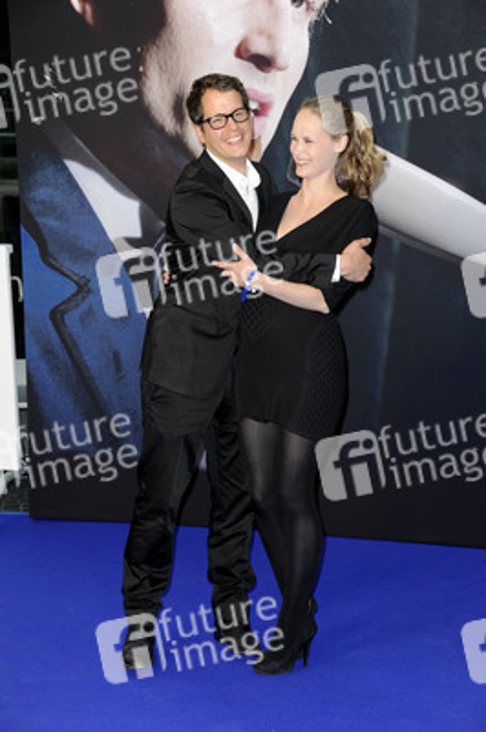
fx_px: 1724
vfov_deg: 23.9
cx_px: 243
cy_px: 366
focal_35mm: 85
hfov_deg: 16.0
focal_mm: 85
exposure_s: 1/125
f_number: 6.3
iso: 500
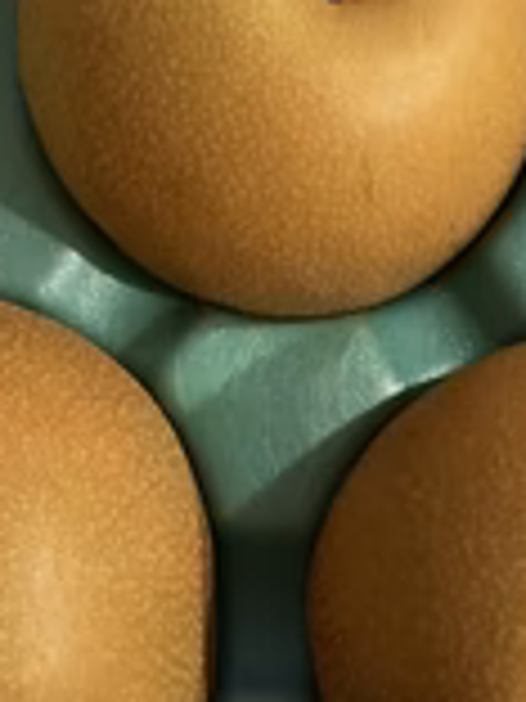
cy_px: 112
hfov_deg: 20.4
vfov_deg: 26.4
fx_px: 1459
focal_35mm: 72
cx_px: 252
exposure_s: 1/22
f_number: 1.8
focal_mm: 3.99
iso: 640
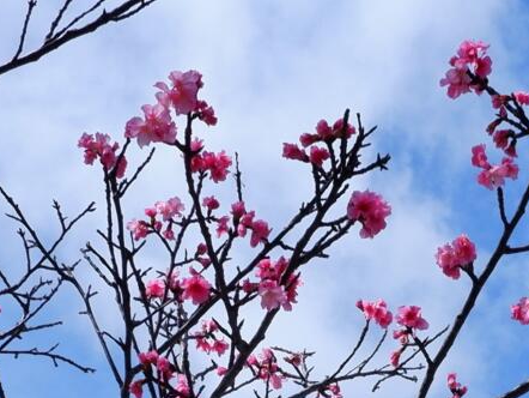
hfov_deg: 15.3
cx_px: 432
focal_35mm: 128
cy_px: 696
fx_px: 1957
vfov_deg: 10.9
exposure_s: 1/500
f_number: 9
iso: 200
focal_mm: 15
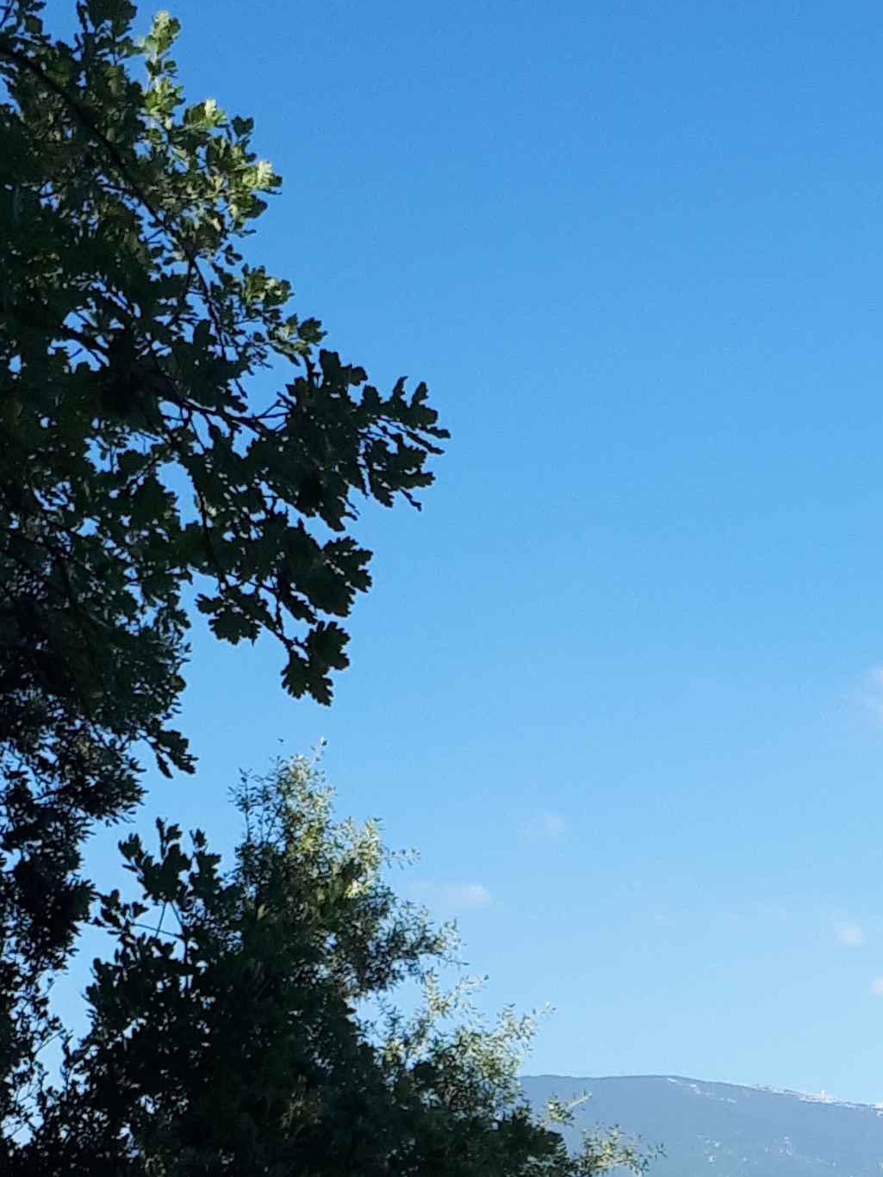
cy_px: 1628
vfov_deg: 19.5
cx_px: 1220
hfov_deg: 15.3
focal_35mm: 91
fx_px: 3096
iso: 40
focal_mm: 3.6
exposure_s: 1/949
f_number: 1.9
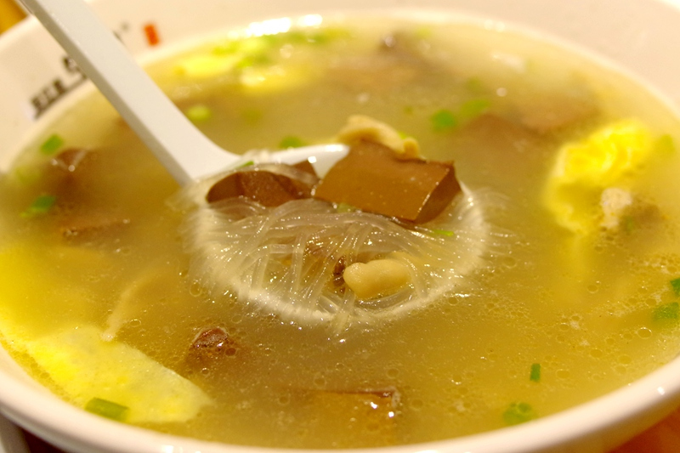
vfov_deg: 29.2
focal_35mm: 46
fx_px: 869
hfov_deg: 42.8
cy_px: 226
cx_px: 340
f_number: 4.5
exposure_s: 1/80
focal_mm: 31
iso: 1600
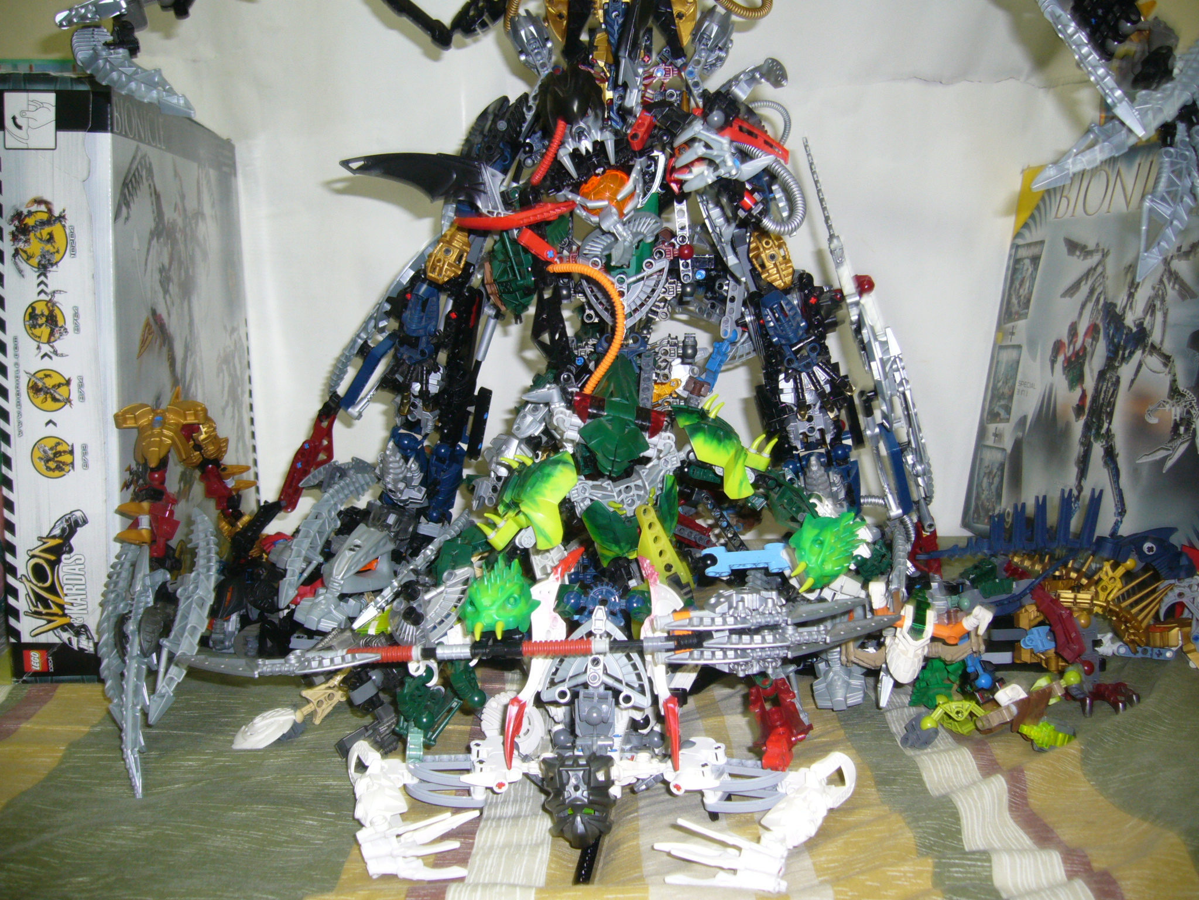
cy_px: 450
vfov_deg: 40.7
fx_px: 1212
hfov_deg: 52.6
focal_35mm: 35
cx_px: 600
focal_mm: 5.8
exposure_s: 1/2
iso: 100
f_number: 2.8
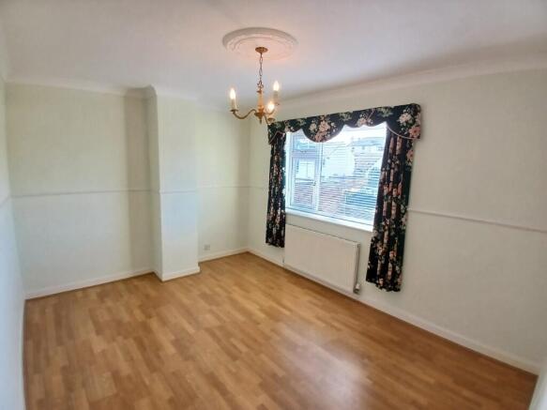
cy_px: 205
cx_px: 274
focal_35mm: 17
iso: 80
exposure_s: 1/50
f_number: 2.2
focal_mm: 1.4
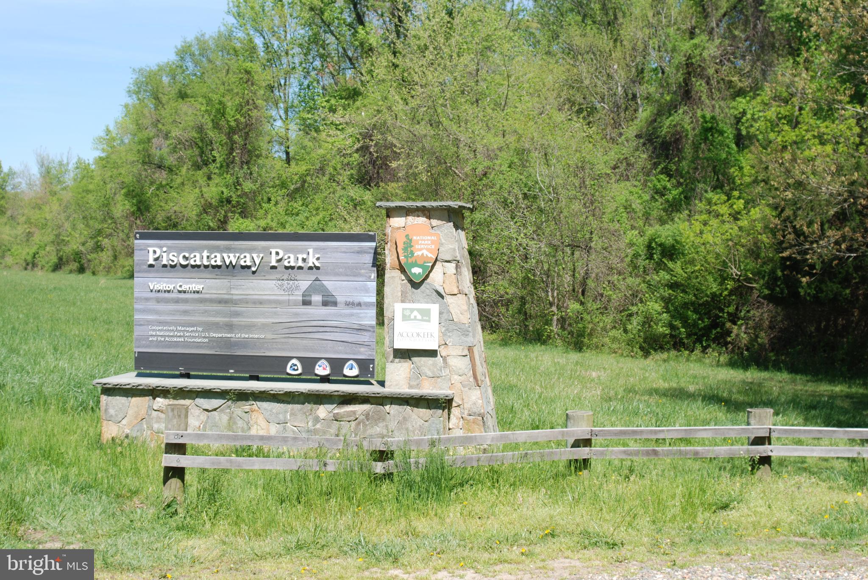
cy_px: 290
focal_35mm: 51
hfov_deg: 38.8
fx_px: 1231
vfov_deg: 26.5
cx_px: 434
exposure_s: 1/200
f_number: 7.1
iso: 100
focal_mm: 34
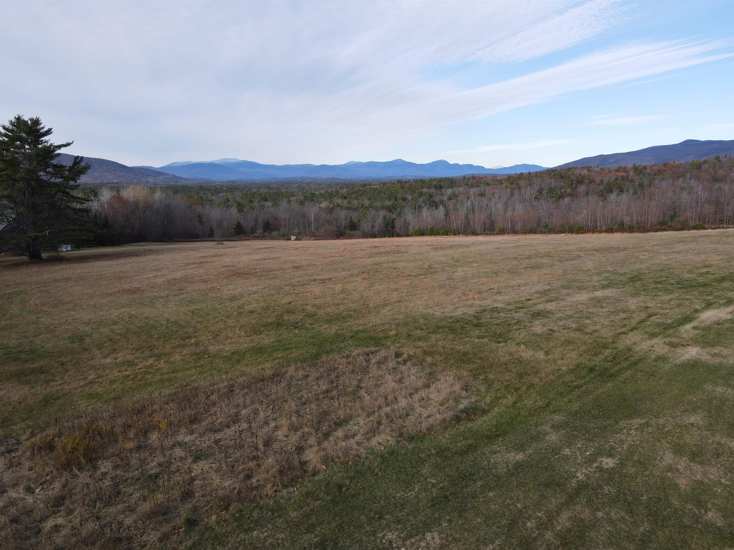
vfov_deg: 56.8
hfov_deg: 71.6
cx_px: 367
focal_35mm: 24
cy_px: 275
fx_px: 509
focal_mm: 4.5
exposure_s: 1/350
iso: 100
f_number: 2.8
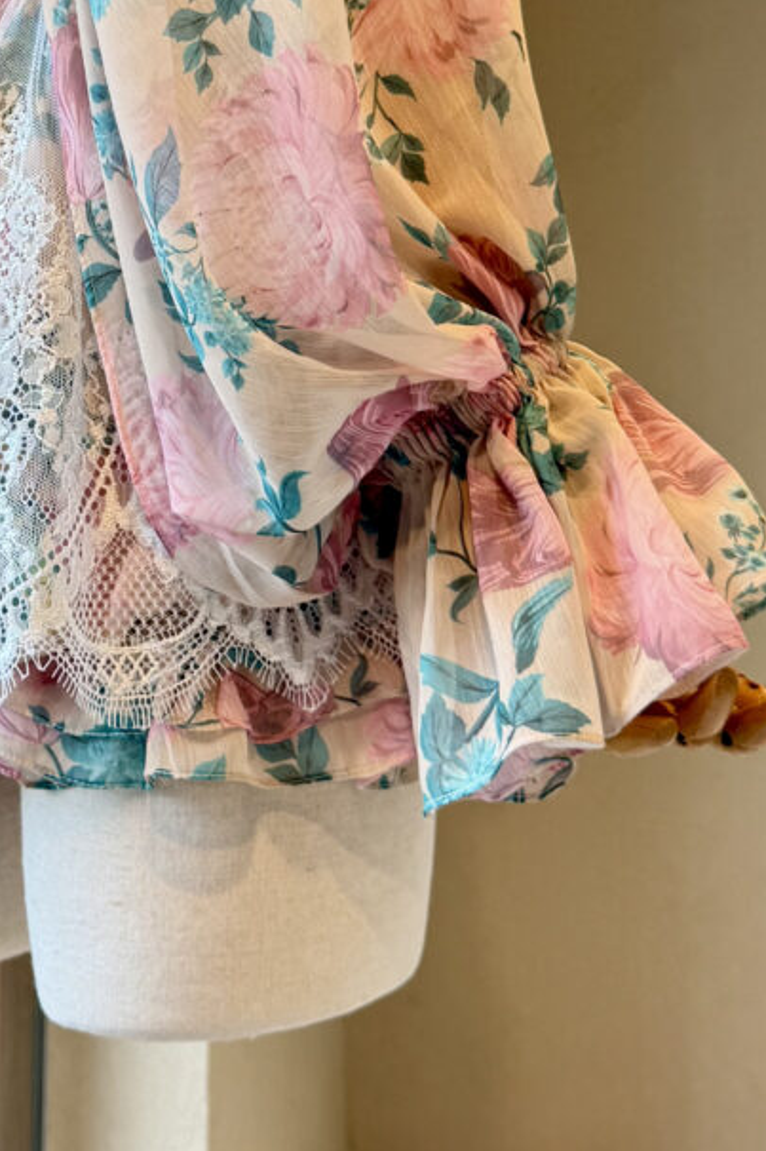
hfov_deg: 23.6
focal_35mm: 55
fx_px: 1756
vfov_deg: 33.8
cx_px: 6
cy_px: 64
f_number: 1.78
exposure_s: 1/271
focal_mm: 6.76
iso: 64
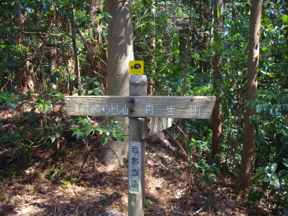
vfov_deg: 38.7
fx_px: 308
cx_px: 144
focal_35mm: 37
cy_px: 108
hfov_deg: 50.1
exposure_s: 1/100
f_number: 2.8
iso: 200
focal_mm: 6.2
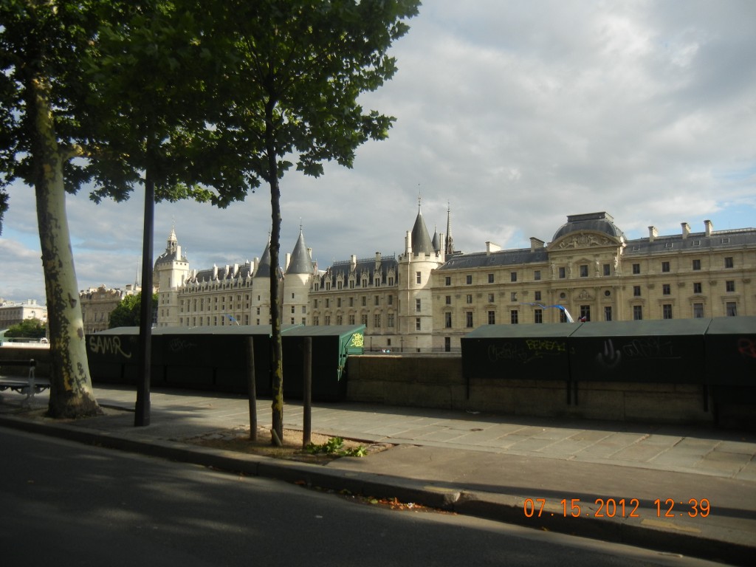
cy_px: 284
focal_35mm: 30
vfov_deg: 46.8
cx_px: 378
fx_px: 655
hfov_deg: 60.0
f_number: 7
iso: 160
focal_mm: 5.4
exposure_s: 1/255
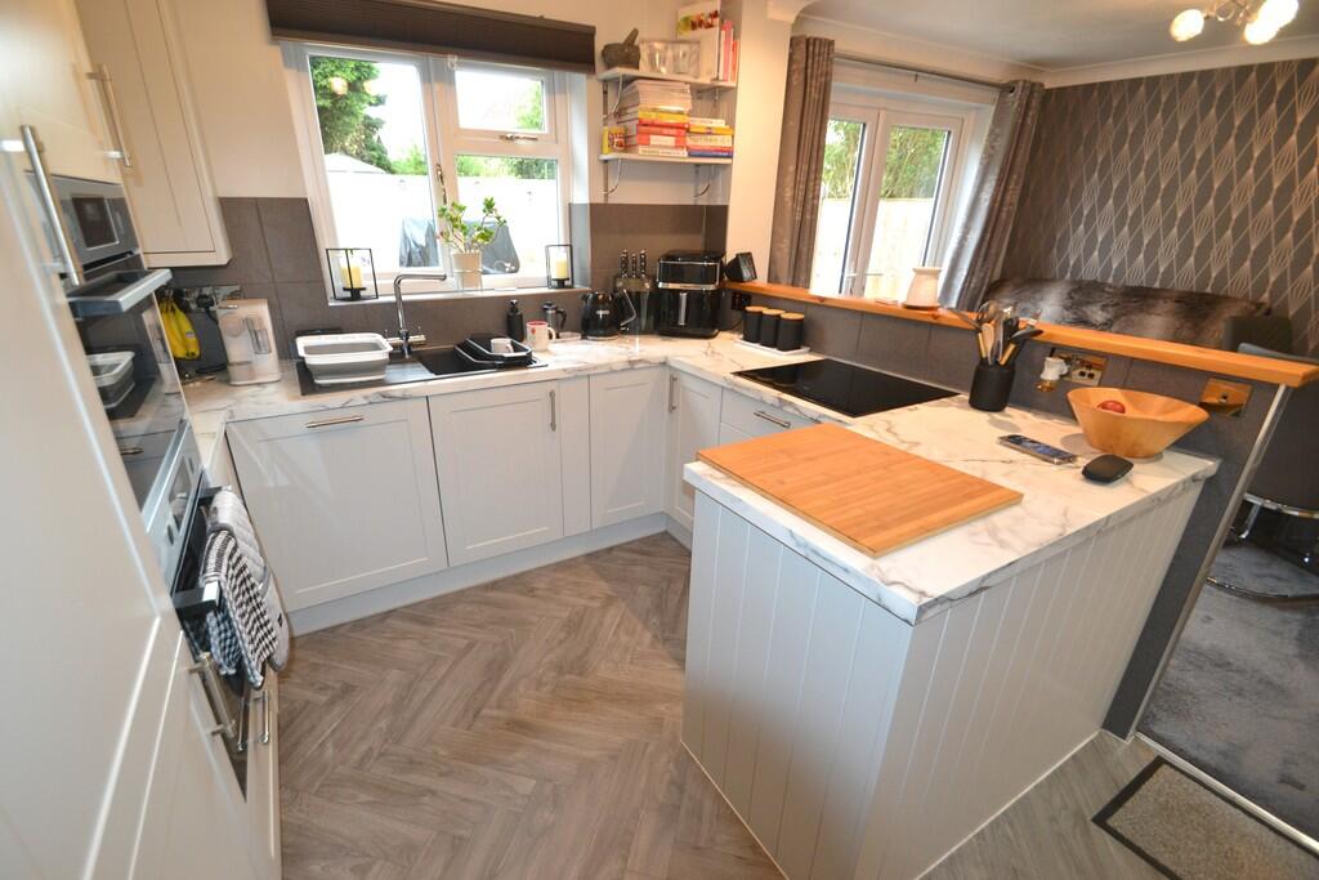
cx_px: 660
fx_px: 550
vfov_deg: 77.3
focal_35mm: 15
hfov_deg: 100.4
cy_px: 440
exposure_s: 1/60
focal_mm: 10
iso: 1100
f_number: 3.5
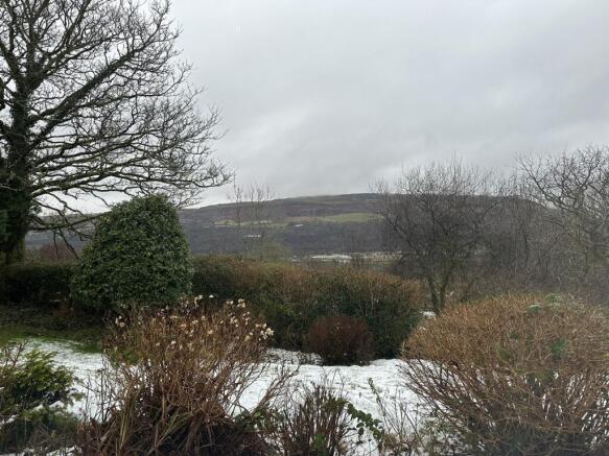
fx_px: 422
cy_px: 228
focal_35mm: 24
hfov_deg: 71.6
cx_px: 304
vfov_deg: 56.8
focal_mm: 6.86
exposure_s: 1/235
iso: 64
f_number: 1.78
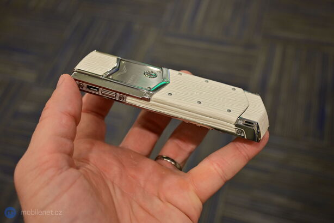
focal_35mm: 39
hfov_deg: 49.6
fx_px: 362
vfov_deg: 34.2
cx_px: 167
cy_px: 112
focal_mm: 26
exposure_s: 1/80
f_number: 4.5
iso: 400
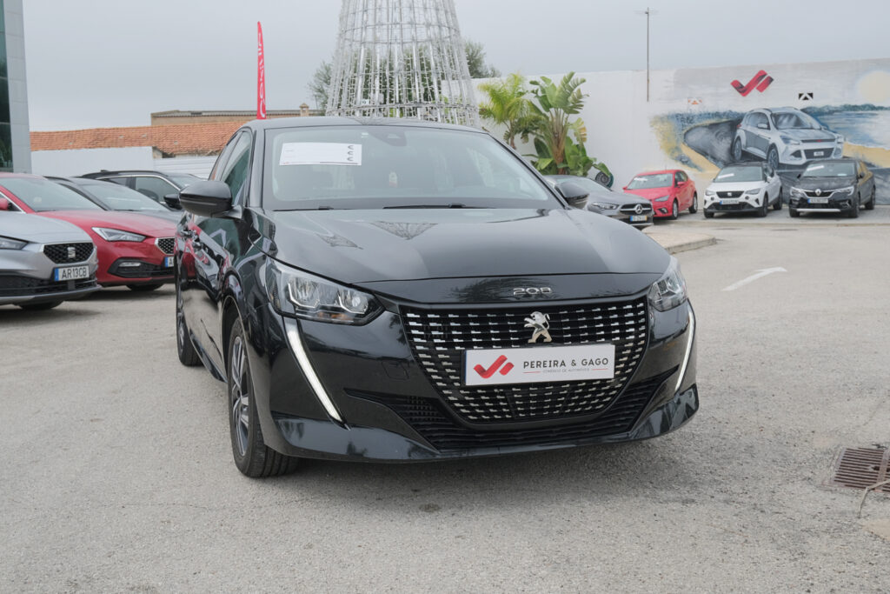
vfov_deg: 33.4
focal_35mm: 40
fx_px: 989
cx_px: 445
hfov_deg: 48.5
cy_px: 297
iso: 400
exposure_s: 1/320
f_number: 9
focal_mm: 26.4
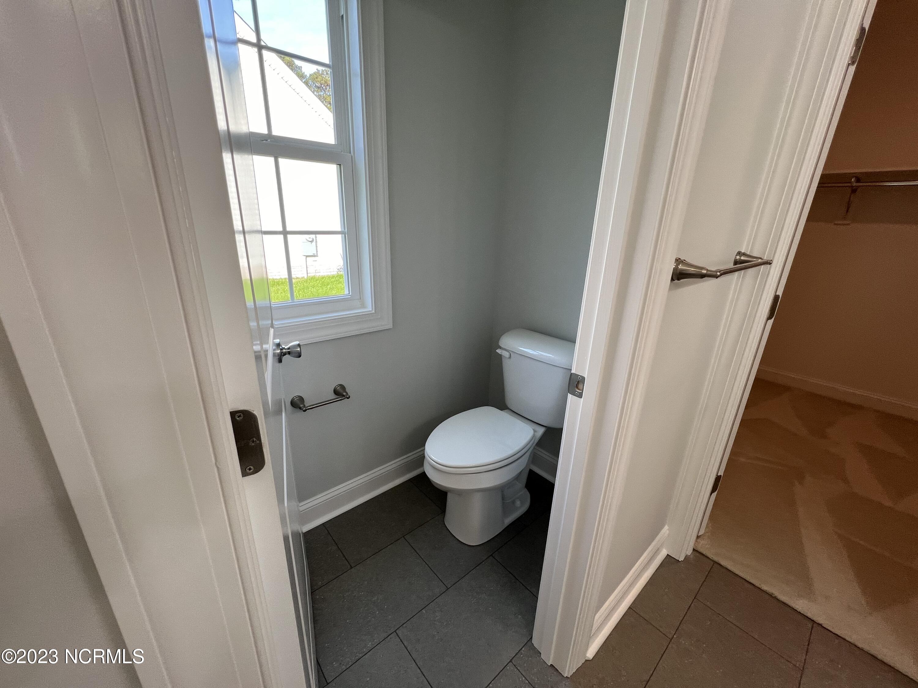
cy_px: 344
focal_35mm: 13
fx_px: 345
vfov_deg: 89.9
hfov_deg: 106.2
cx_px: 459
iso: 64
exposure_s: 1/120
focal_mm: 1.57
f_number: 1.8
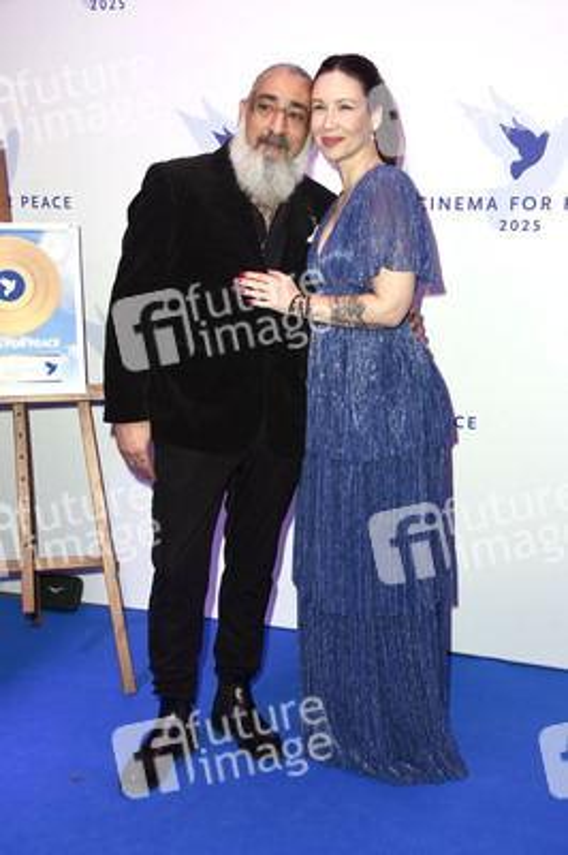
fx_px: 1067
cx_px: 284
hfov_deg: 29.8
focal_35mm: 45
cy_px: 428
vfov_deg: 43.6
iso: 500
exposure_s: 1/250
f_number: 5.6
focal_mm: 45
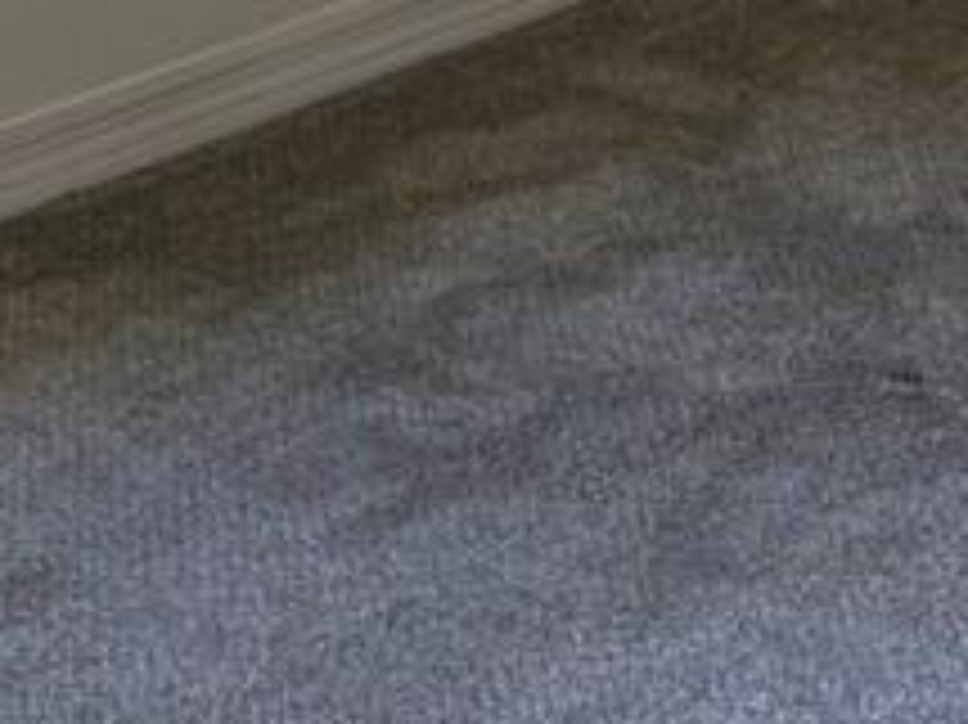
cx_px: 900
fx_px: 5003
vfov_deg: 7.7
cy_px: -1007
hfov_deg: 11.0
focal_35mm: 179
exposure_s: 1/265
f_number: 1.78
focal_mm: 6.76
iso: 100
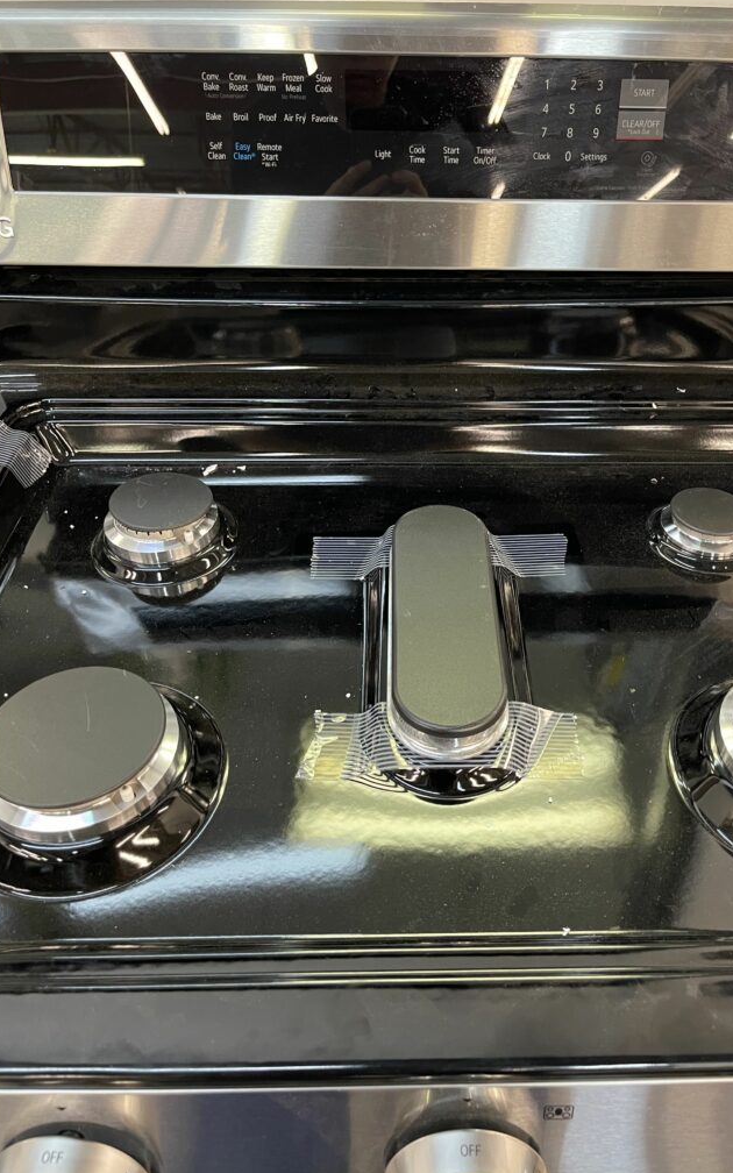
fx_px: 895
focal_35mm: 28
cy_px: 581
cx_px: 420
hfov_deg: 44.4
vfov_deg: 66.5
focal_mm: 5.1
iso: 400
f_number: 1.6
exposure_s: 1/60
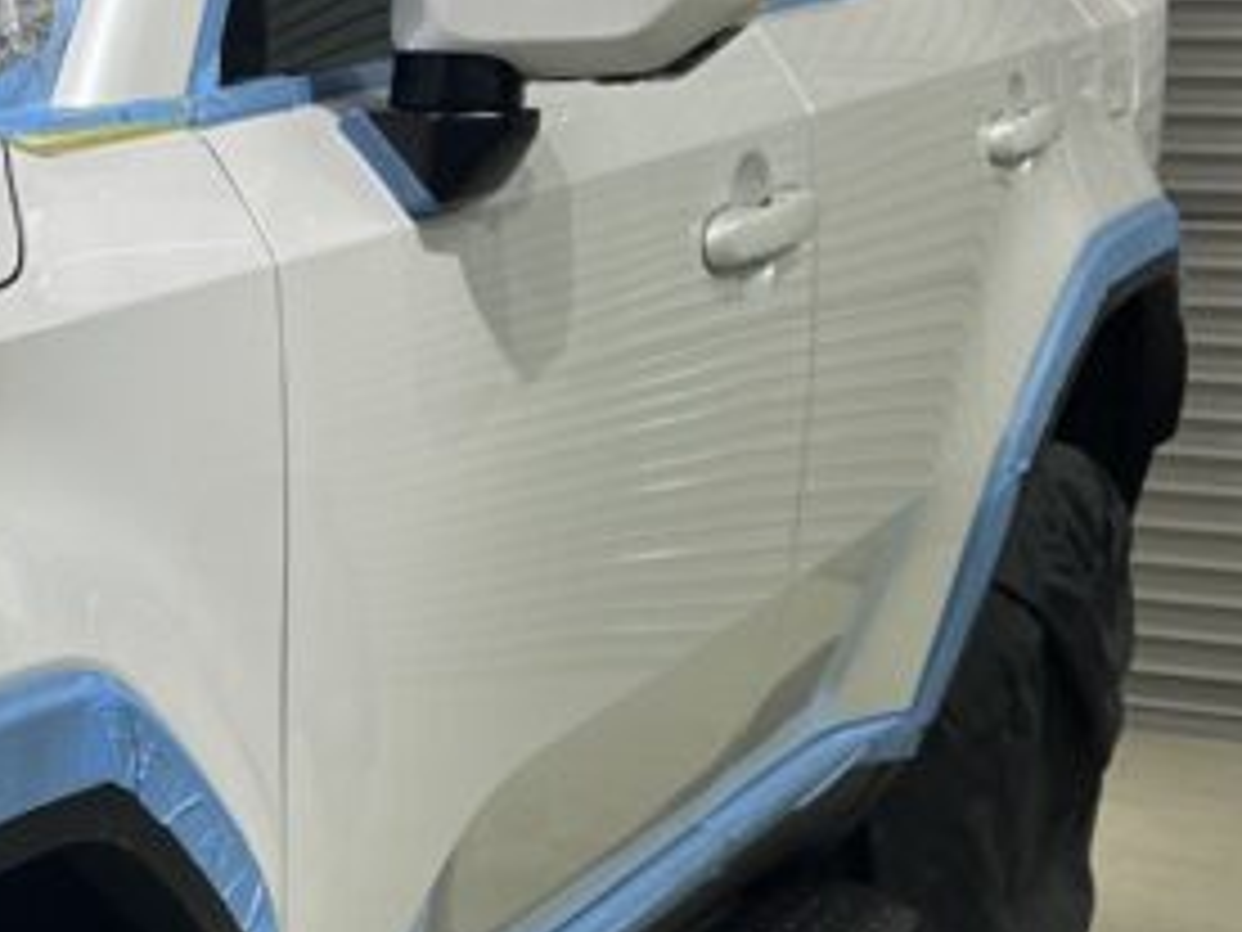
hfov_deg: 18.4
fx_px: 3193
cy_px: 887
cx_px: -837
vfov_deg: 16.3
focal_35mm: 89
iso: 80
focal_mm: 6.86
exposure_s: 1/360
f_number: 1.78
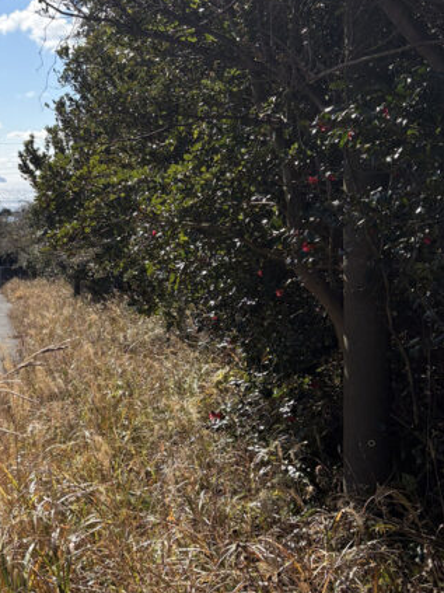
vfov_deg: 30.7
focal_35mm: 63
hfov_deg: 22.2
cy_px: 248
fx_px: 1078
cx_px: -27
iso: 50
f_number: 1.6
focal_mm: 5.96
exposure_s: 1/4329
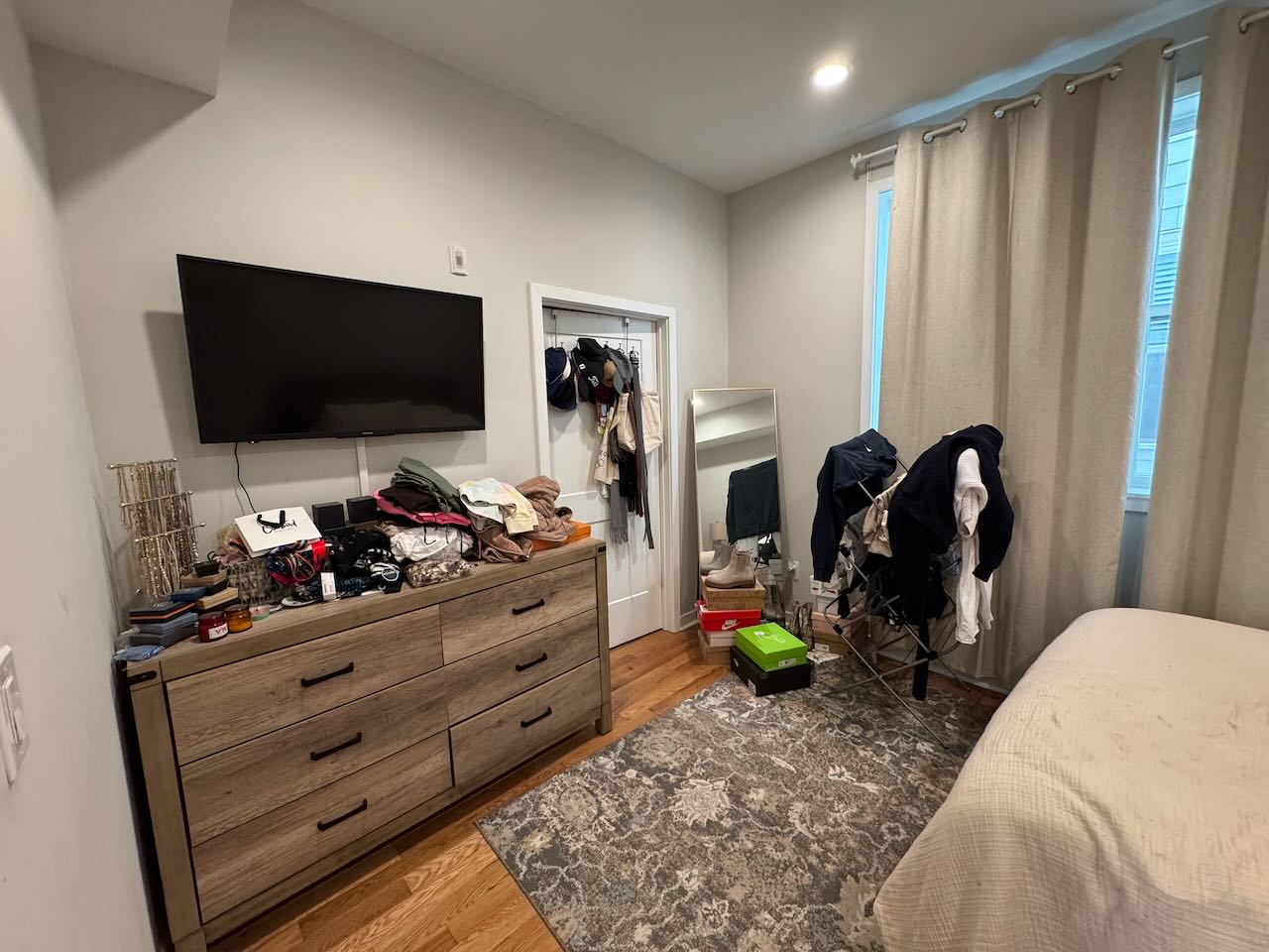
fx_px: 513
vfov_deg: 85.7
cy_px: 476
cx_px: 634
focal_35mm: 14
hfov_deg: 102.1
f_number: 2.2
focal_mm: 2.22
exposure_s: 1/60
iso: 320
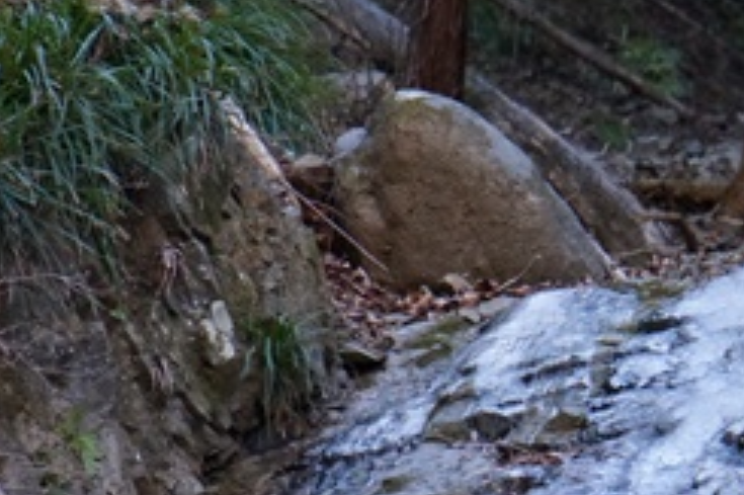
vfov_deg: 2.3
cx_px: 629
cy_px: 463
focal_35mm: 588
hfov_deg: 3.5
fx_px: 12143
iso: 3200
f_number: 6.3
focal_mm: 200
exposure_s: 1/320
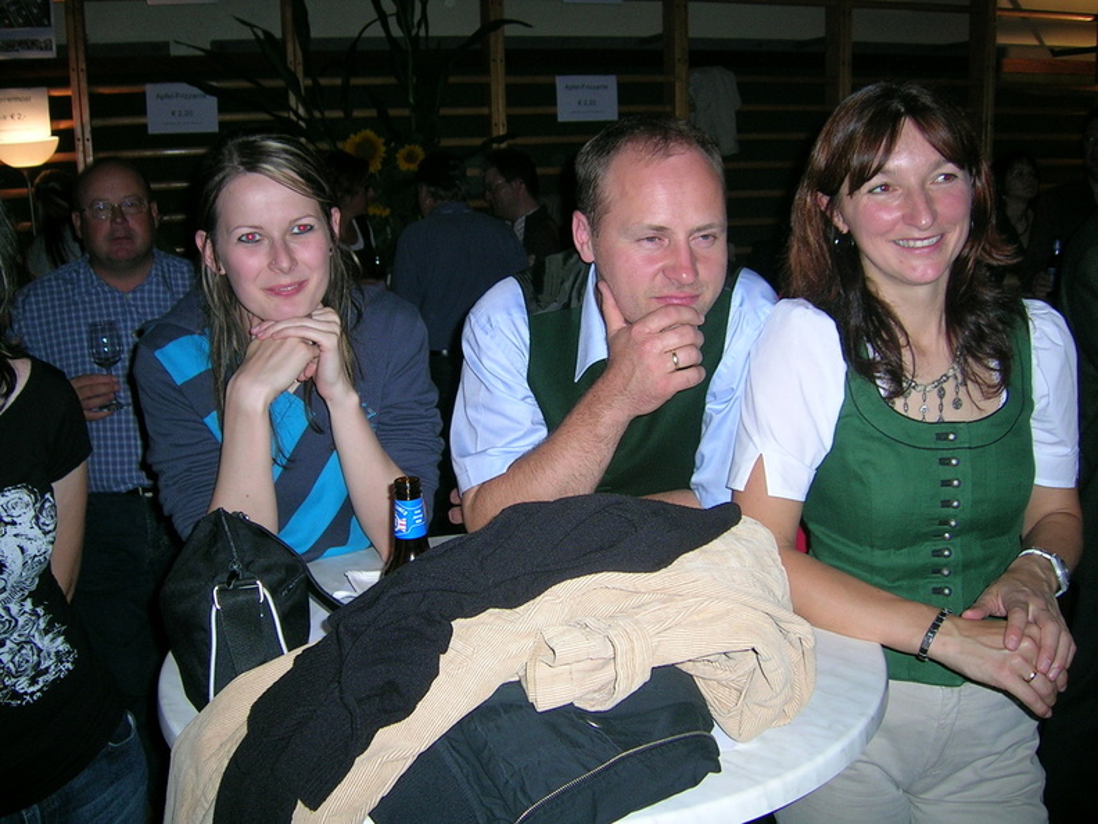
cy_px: 412
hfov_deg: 52.6
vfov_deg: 40.7
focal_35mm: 35
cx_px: 549
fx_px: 1110
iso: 63
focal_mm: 5.4
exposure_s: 1/60.1
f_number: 2.8
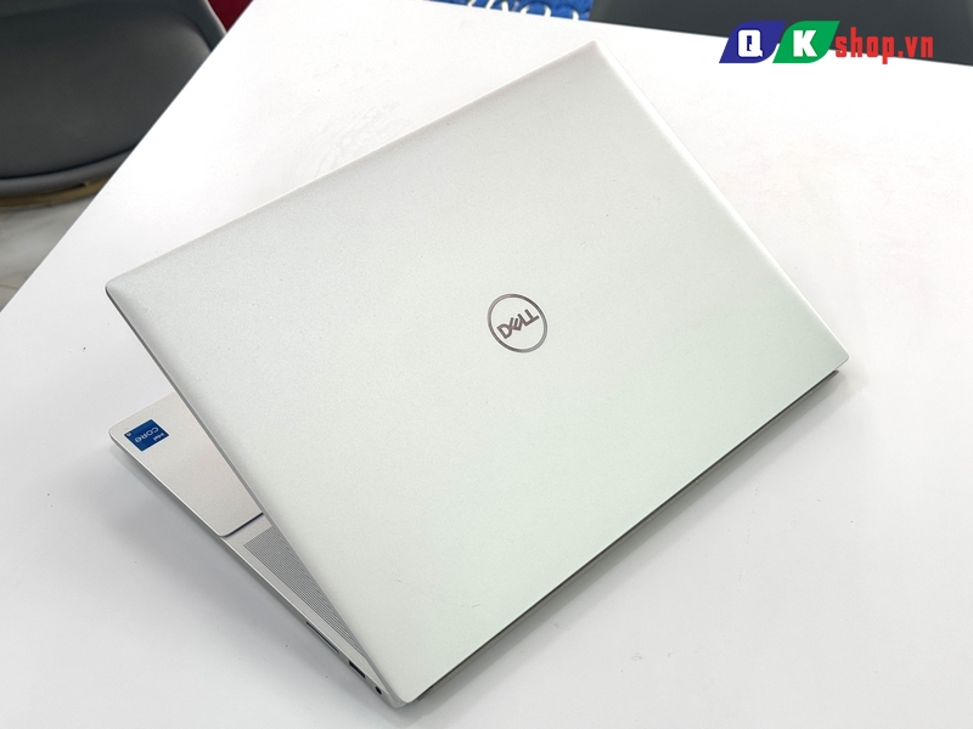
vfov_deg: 30.3
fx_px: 1349
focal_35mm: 48
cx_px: 486
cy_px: 364
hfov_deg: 39.7
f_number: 1.78
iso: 64
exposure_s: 1/345
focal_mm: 6.76
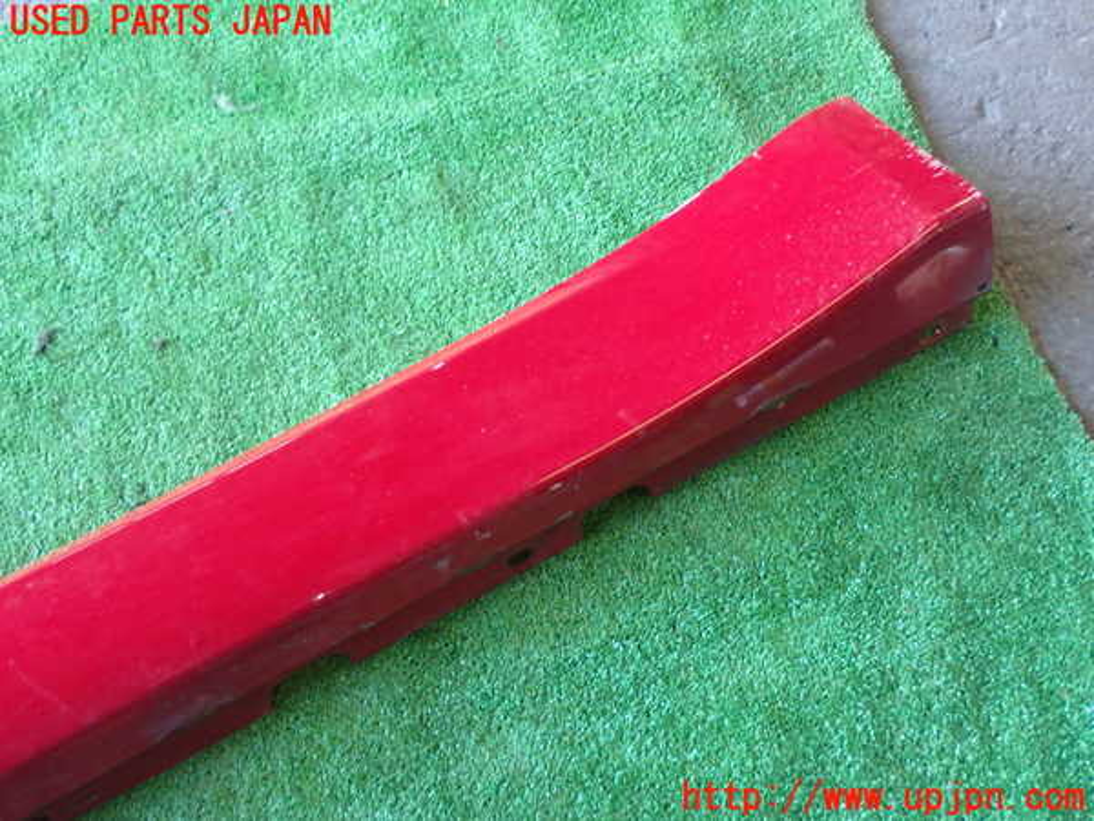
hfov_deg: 49.0
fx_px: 1201
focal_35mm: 38
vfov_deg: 37.7
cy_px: 410
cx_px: 547
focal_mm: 6.83
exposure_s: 1/40
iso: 500
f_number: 2.7
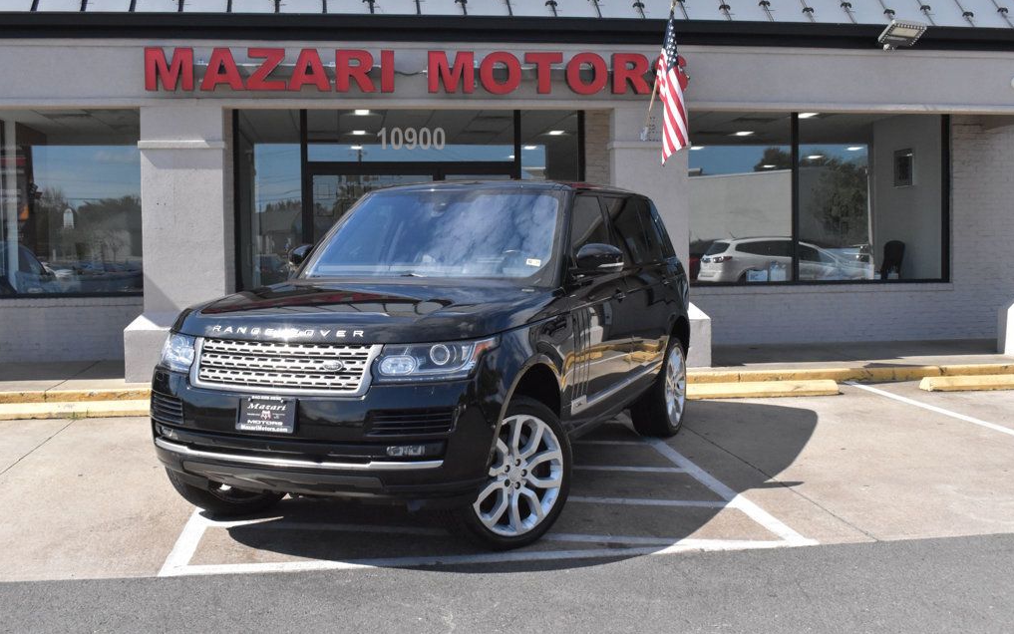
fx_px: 1106
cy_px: 298
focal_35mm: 40
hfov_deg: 49.3
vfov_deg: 32.0
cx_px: 507
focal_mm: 26
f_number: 9
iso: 2500
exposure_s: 1/4000
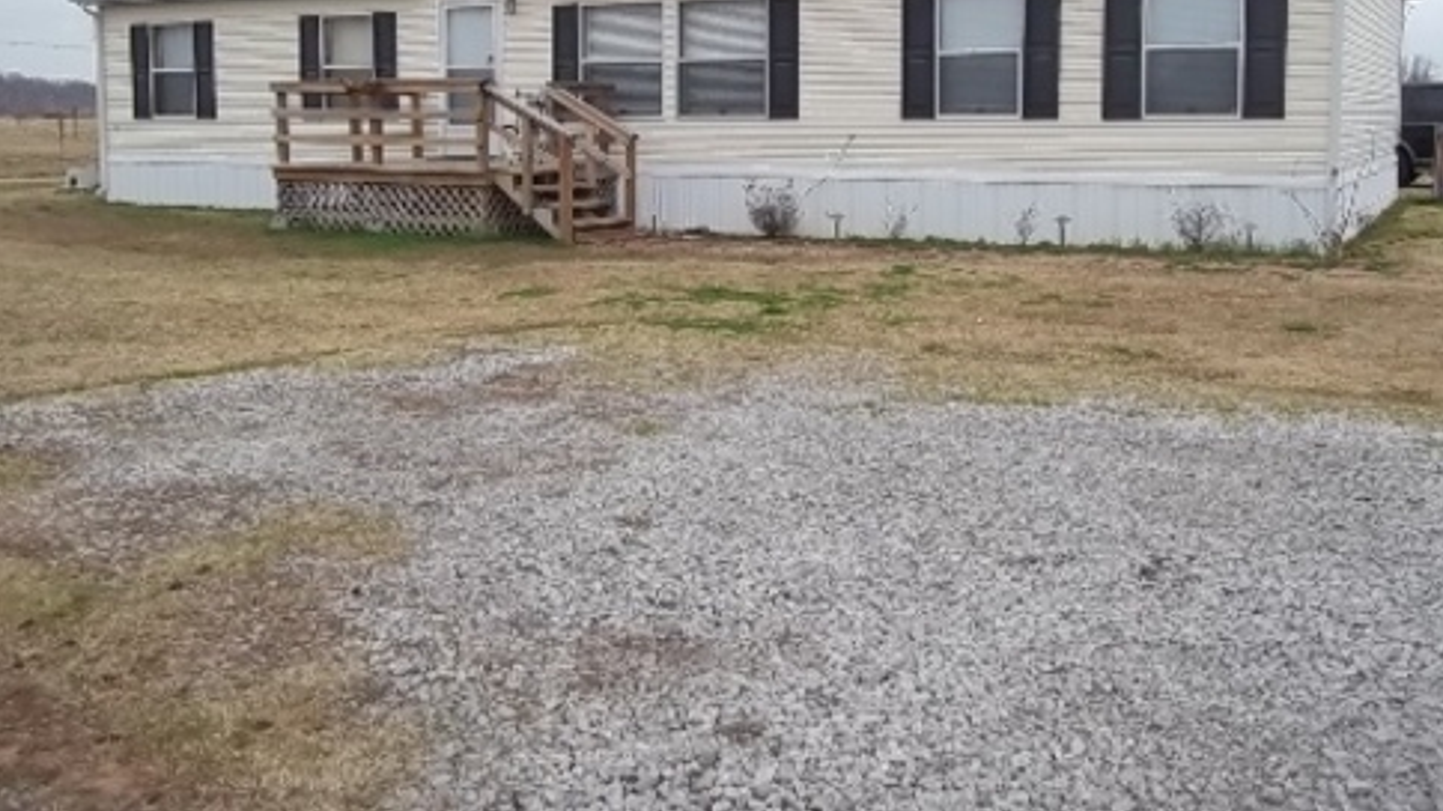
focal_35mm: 36
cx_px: 716
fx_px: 1377
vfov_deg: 32.5
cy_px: 255
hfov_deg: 55.3
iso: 80
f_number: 2.9
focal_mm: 5.7
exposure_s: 1/320
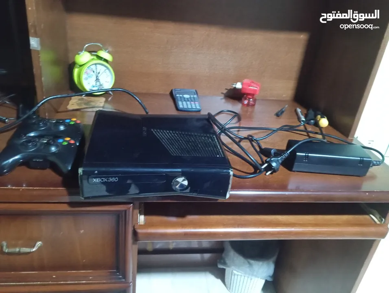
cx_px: 194
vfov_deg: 49.9
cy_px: 146
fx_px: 315
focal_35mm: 28
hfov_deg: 63.4
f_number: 1.8
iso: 1065
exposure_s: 1/20
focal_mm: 4.25
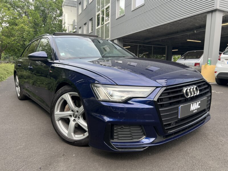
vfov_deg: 53.1
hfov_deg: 67.3
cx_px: 114
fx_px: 171
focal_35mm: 26
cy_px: 86
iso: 50
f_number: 1.5
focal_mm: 5.7
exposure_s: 1/853
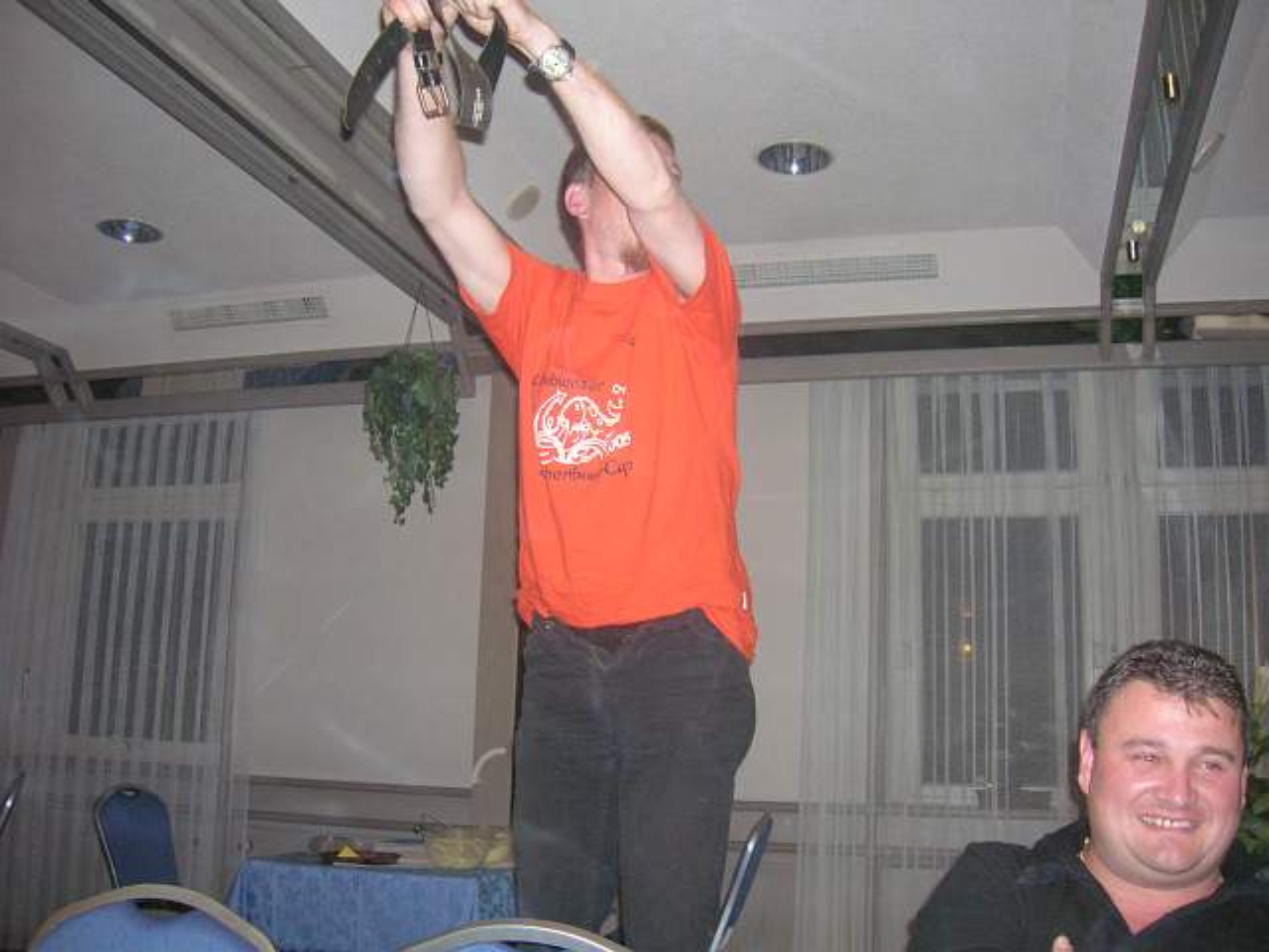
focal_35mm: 34
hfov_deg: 54.0
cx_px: 634
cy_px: 476
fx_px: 1246
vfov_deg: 41.8
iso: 151
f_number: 2.9
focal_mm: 5.7
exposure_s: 1/60.1
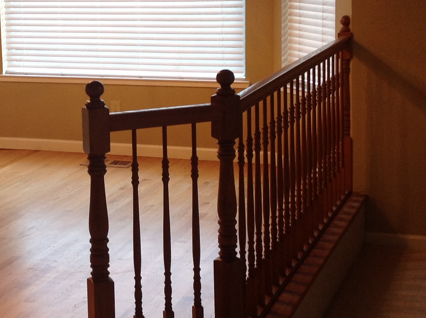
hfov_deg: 22.1
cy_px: 109
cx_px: 111
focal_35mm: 88
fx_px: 1081
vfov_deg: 16.7
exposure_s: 1/15
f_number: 2.4
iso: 50
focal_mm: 4.28
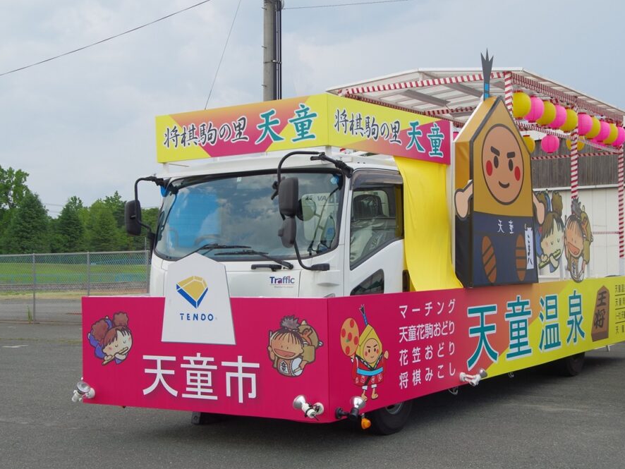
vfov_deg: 28.6
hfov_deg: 37.5
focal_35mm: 51
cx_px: 339
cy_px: 238
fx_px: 921
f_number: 9
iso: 100
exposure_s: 1/80
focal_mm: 31
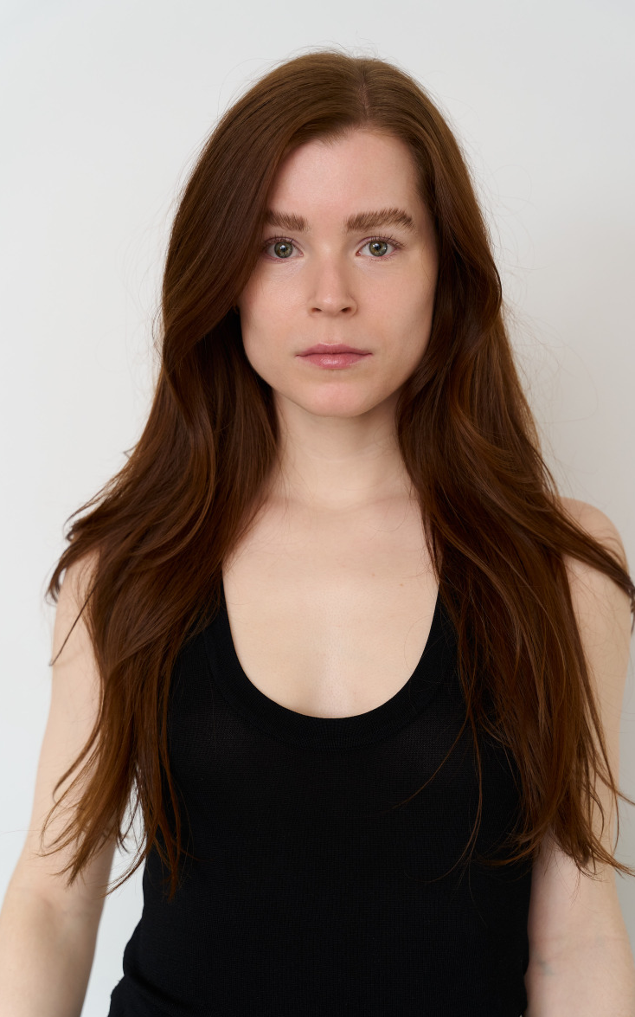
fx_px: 1427
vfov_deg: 39.2
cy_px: 505
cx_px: 333
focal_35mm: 52
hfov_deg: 25.1
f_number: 4
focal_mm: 49.5
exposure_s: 1/160
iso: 640
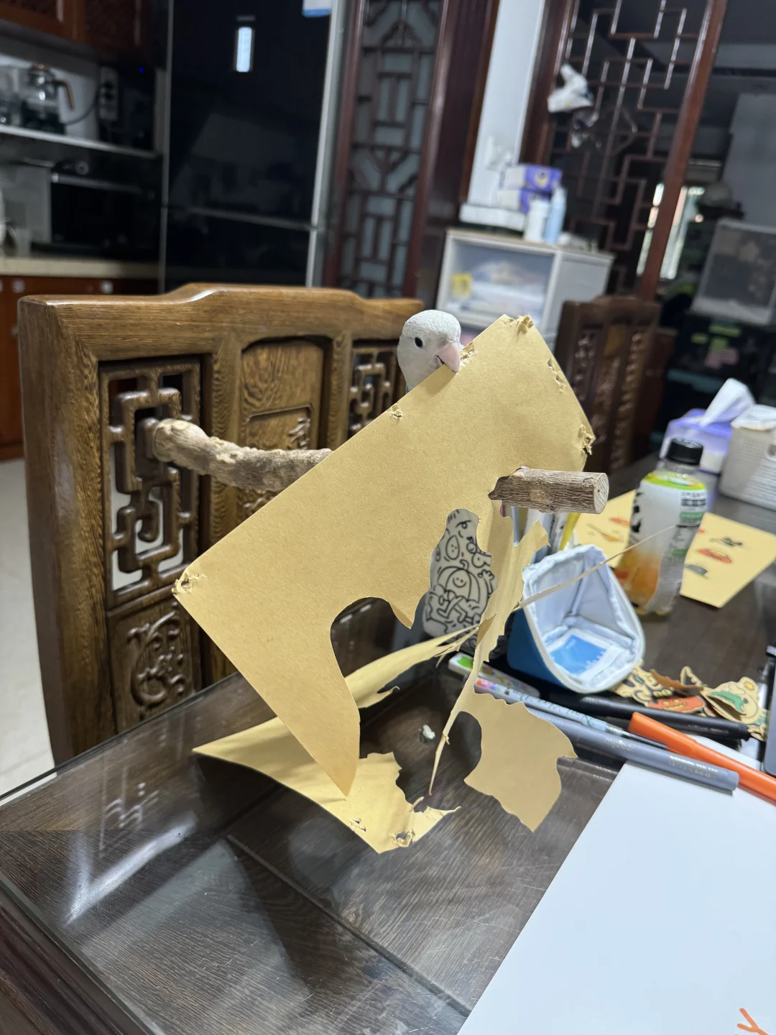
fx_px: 717
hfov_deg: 56.8
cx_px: 388
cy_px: 518
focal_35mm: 24
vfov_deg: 71.6
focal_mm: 6.76
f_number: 1.78
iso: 250
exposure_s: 1/50
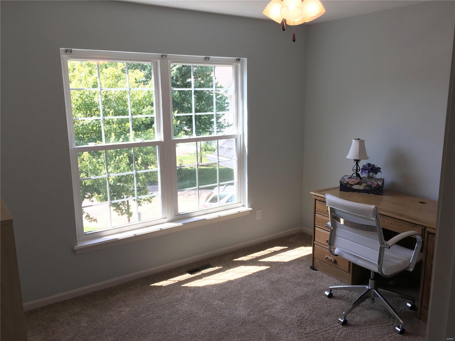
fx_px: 381
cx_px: 228
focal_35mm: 29
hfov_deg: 61.7
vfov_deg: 48.2
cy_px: 170
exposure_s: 1/123
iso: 25
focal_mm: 4.15
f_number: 2.2
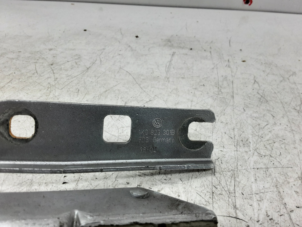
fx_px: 236
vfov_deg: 51.4
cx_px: 151
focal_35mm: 27
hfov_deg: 65.3
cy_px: 114
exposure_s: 1/50
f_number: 1.9
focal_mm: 2.91
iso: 64
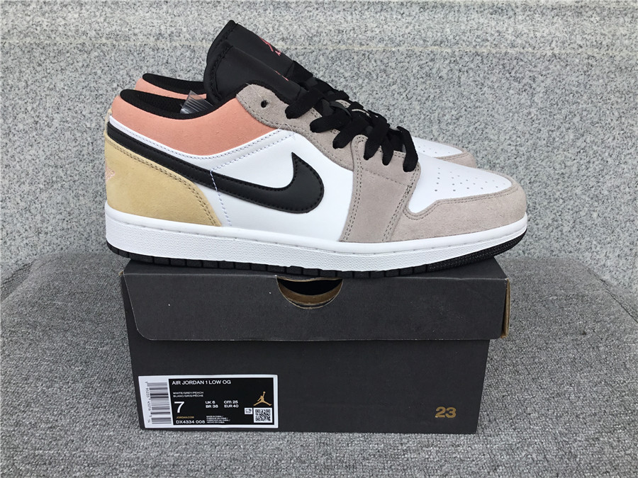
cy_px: 239
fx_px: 571
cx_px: 319
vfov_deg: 45.4
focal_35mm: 31
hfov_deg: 58.4
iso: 25
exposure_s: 1/479
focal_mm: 3.3
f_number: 2.4
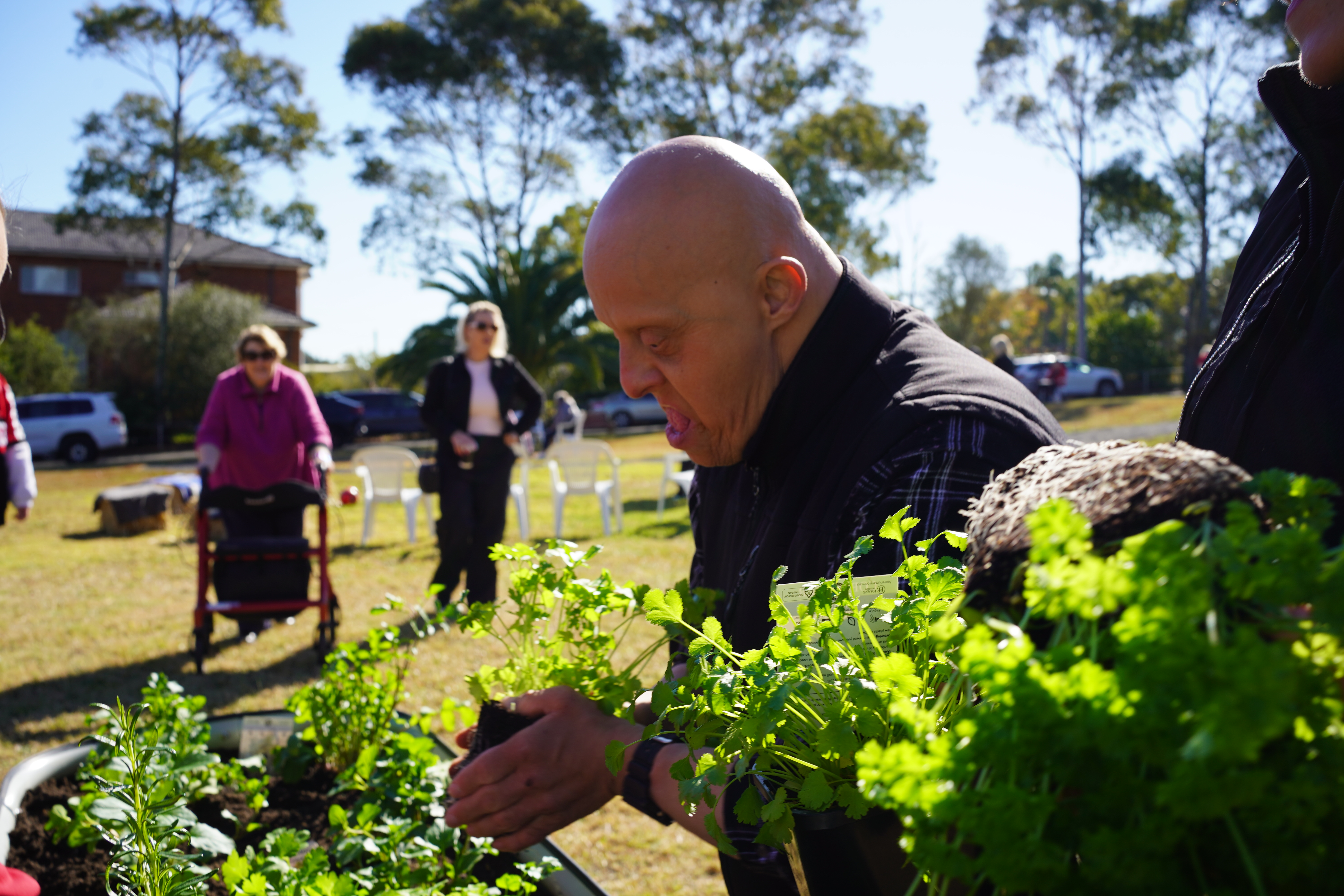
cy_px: 448
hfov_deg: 54.4
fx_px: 1307
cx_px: 672
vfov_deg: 37.9
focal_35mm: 35
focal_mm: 35
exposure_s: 1/125
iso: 100
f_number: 9
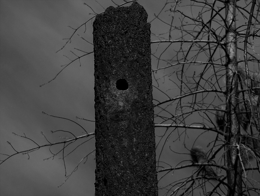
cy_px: 98
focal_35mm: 380
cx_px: 130
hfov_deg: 5.2
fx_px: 2856
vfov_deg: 3.9
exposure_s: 1/640
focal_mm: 63
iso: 80
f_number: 5
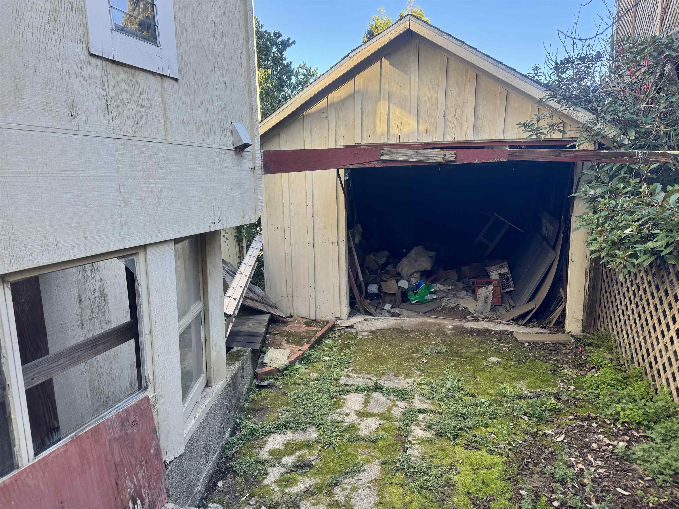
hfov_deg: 71.6
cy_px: 254
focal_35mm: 24
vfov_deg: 56.8
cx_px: 340
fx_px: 471
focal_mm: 6.76
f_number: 1.78
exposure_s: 1/212
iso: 64
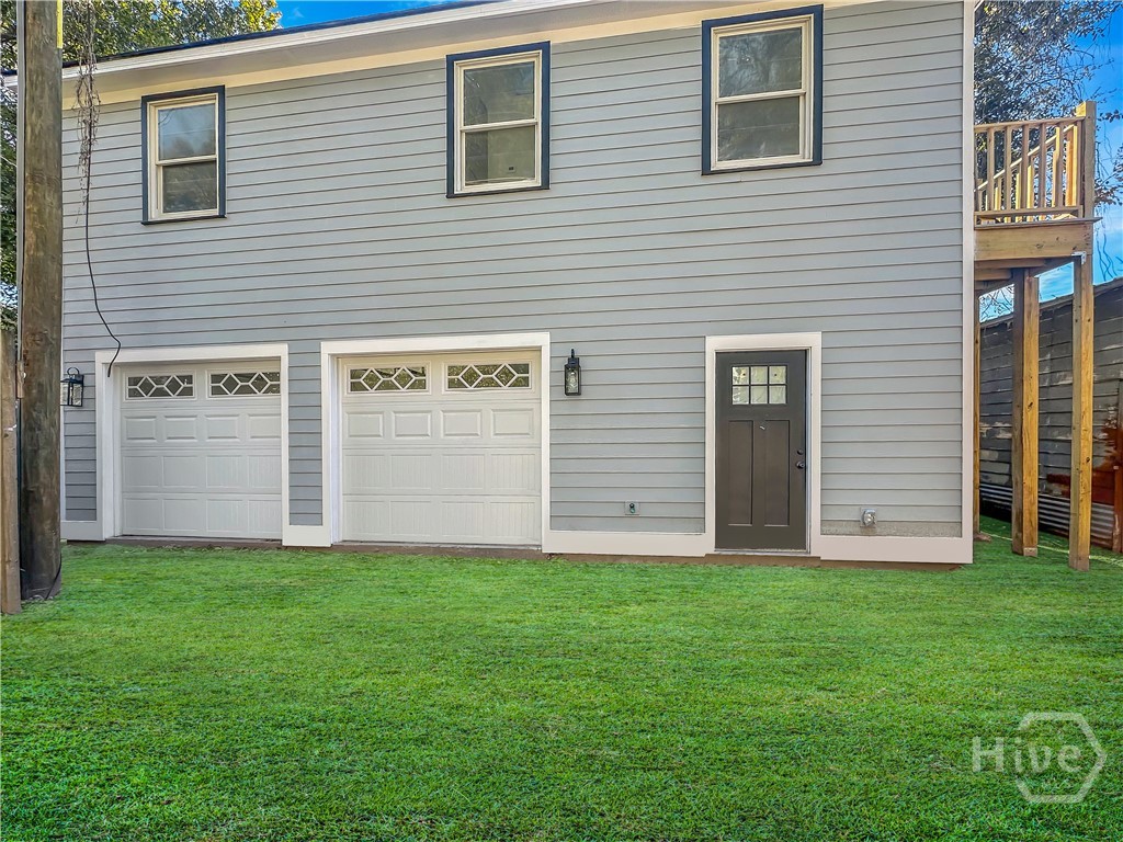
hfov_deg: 102.1
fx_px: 454
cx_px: 562
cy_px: 421
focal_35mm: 14
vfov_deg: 85.7
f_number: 2.2
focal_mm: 2.22
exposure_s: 1/310
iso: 40
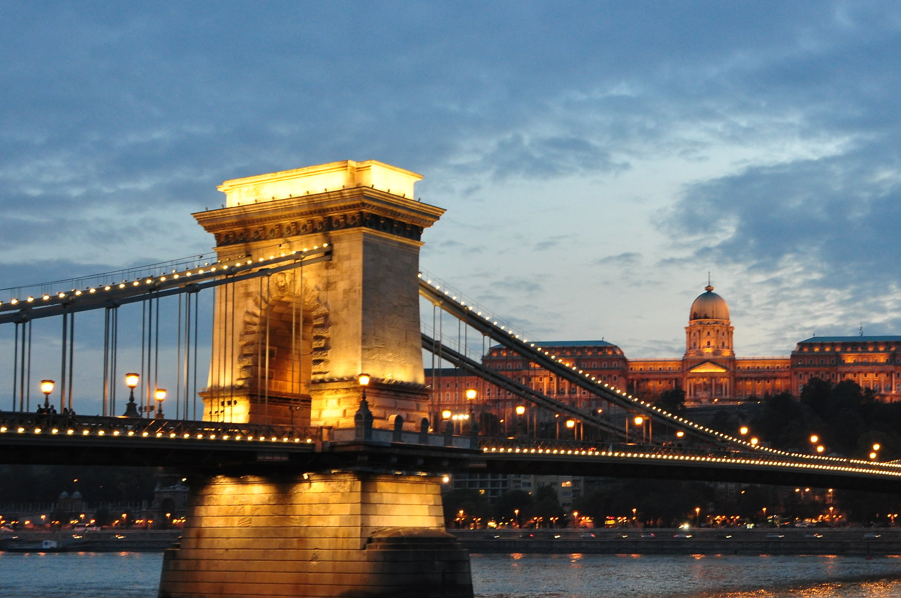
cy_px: 391
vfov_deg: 22.6
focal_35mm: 60
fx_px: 1493
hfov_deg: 33.2
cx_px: 627
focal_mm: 27
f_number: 6.3
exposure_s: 1/13
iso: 800
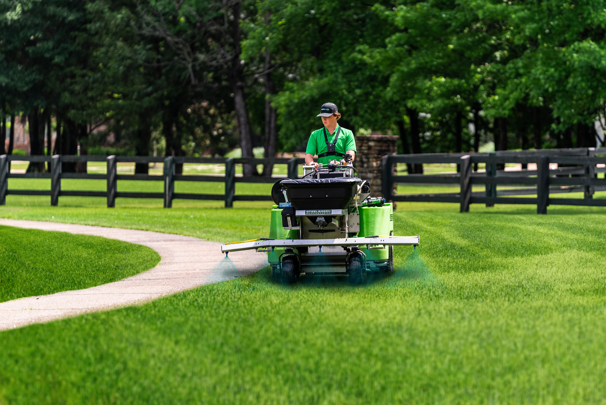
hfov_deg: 10.3
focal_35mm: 200
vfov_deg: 6.9
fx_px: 3368
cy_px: 202
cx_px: 303
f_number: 3.2
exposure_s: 1/1600
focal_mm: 200
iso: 160
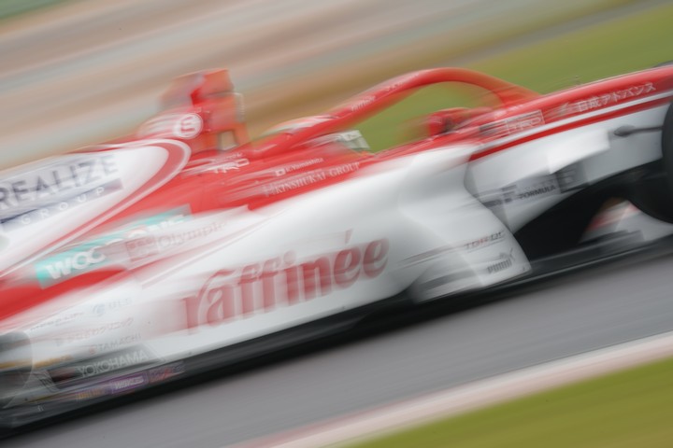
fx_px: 8094
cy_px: 224
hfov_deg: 4.8
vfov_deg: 3.2
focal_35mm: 433
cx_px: 336
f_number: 29
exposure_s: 1/8
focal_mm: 433
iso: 100
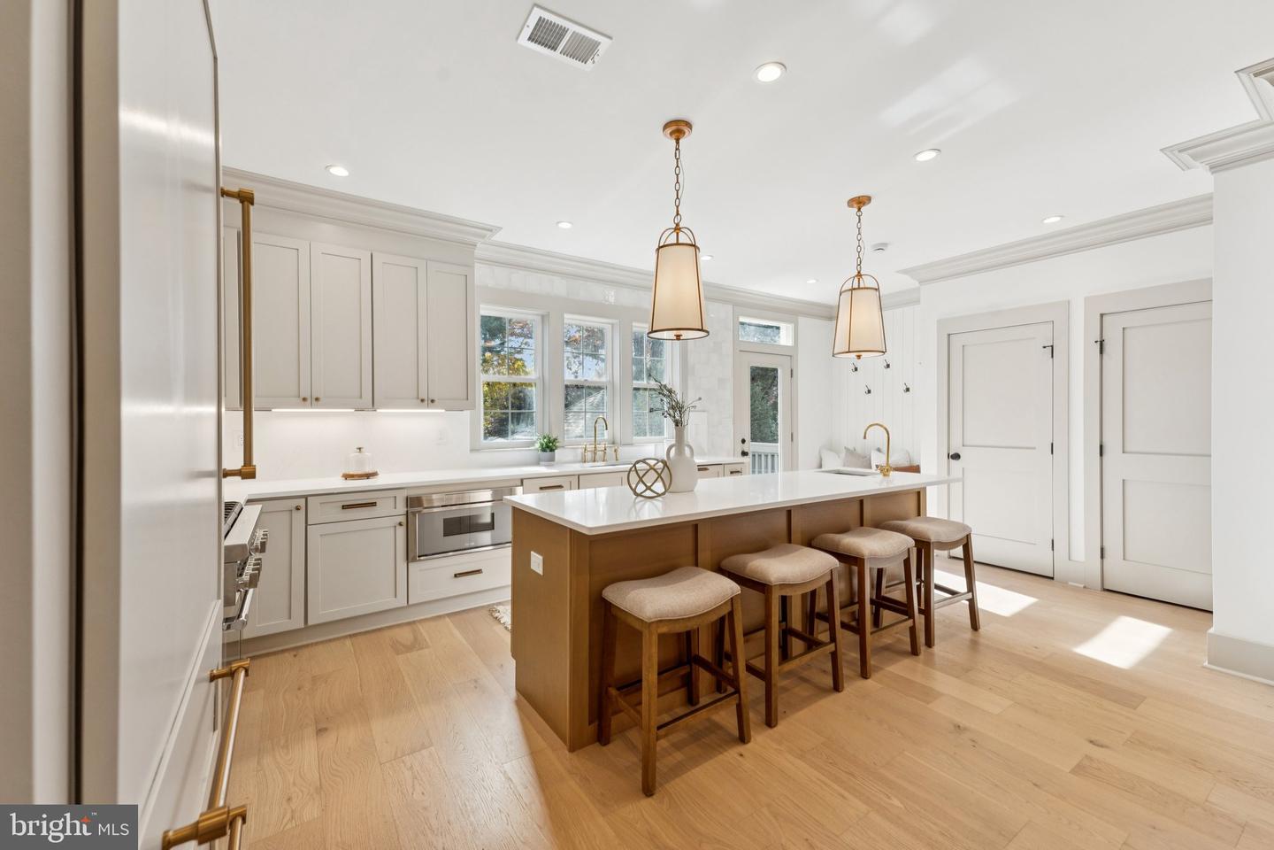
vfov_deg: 78.8
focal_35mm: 15
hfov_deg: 101.9
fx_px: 517
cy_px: 425
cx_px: 637
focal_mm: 14.6
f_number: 8
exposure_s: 1/50
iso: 200
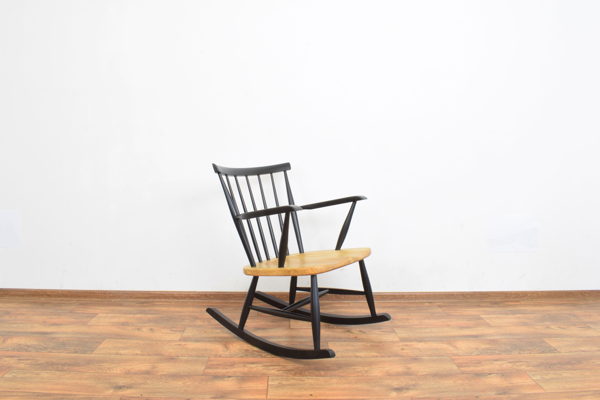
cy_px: 200
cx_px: 300
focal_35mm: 27
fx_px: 450
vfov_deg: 47.9
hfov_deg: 67.4
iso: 100
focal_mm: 18
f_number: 22
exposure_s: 5
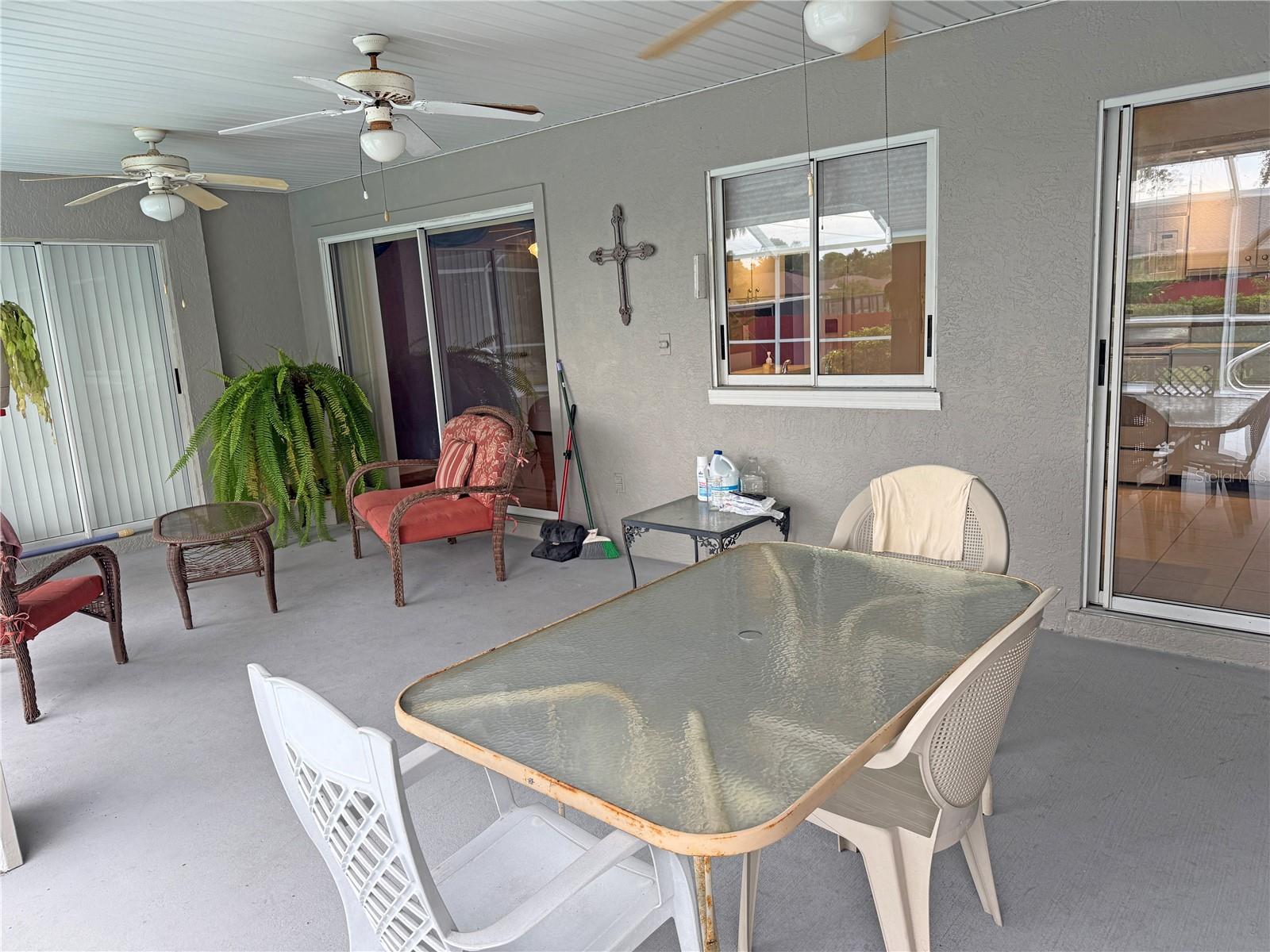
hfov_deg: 71.6
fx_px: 881
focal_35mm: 24
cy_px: 476
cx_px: 635
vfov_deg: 56.8
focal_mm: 6.76
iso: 100
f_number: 1.78
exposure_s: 1/147
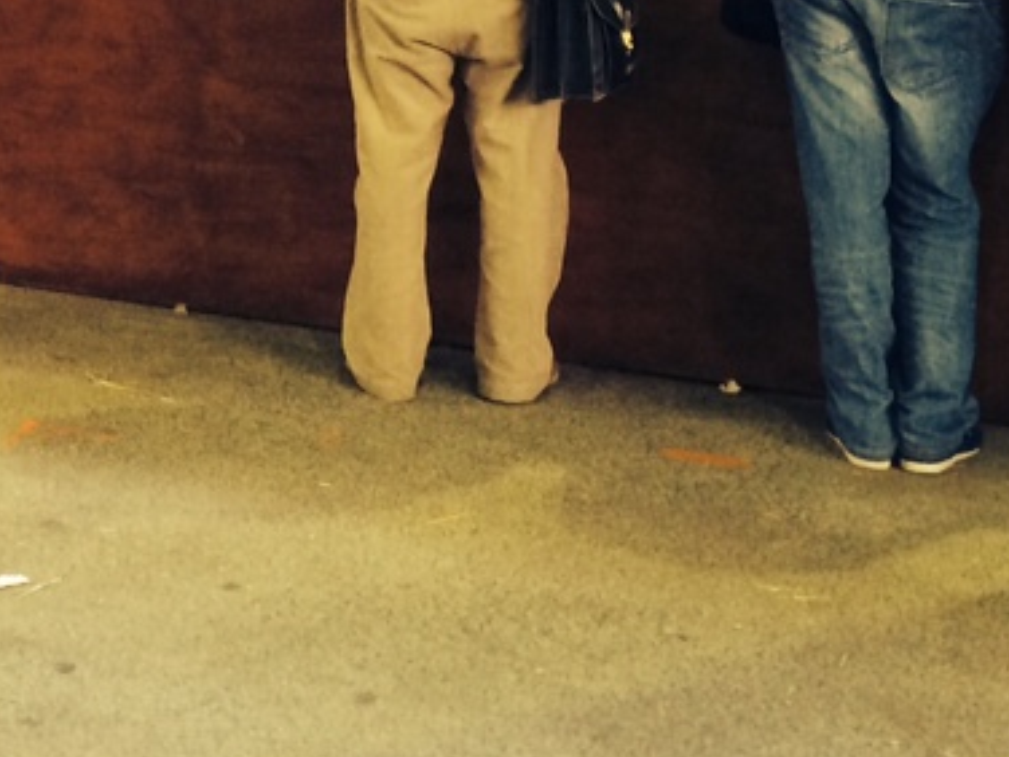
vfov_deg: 13.7
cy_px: -346
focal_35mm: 102
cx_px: -201
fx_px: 2973
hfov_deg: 18.3
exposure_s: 1/30
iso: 125
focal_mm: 4.12
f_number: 2.2
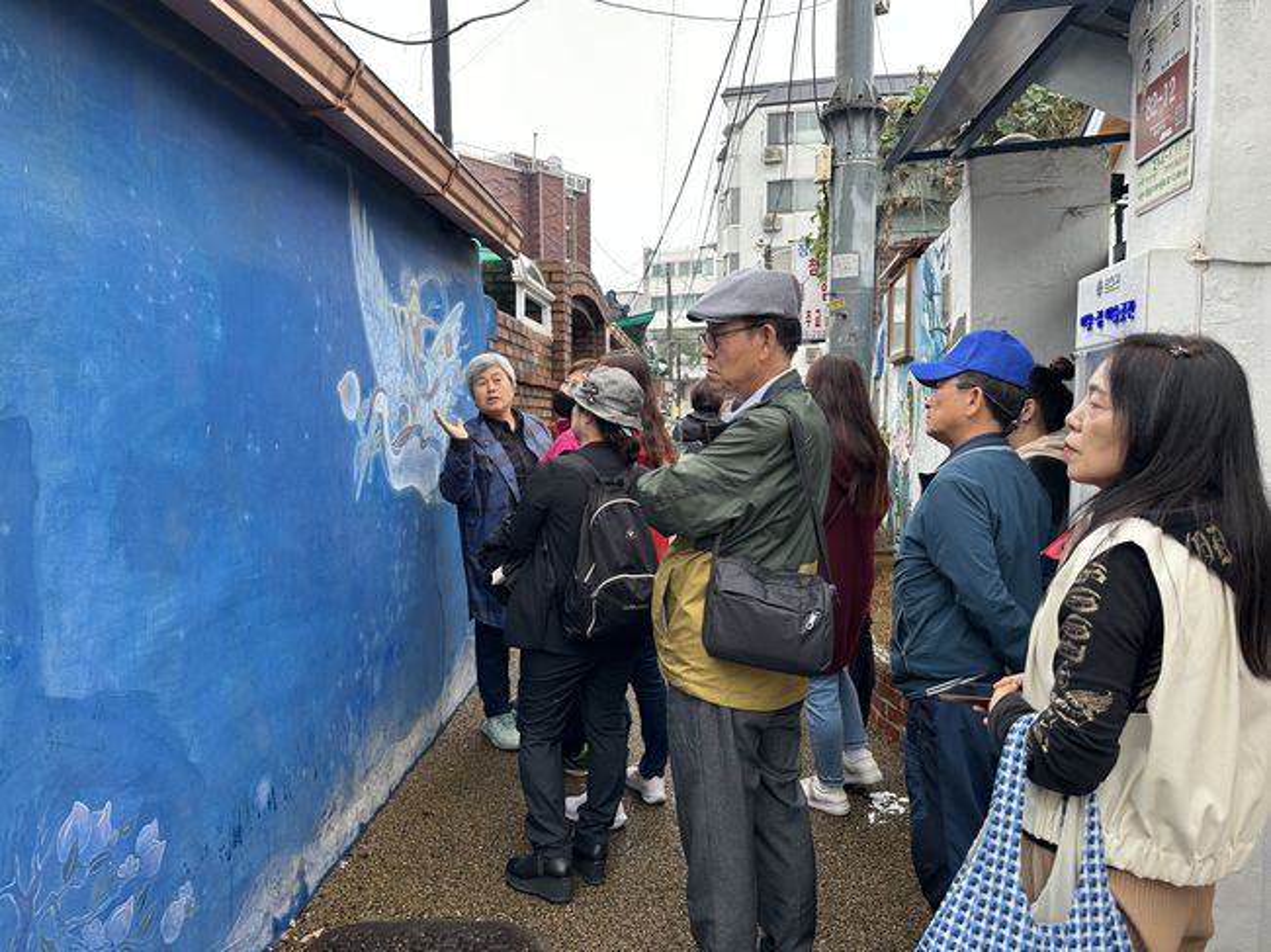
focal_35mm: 24
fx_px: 881
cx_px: 636
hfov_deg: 71.6
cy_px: 476
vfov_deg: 56.8
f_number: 1.78
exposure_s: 1/121
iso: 80
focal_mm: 6.86
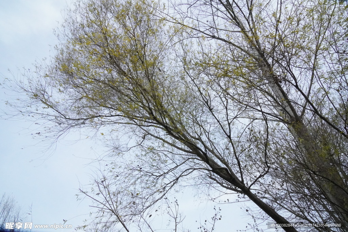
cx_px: 174
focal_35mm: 24
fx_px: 232
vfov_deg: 53.1
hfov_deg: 73.7
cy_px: 116
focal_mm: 16
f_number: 13
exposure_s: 1/4000
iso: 10000
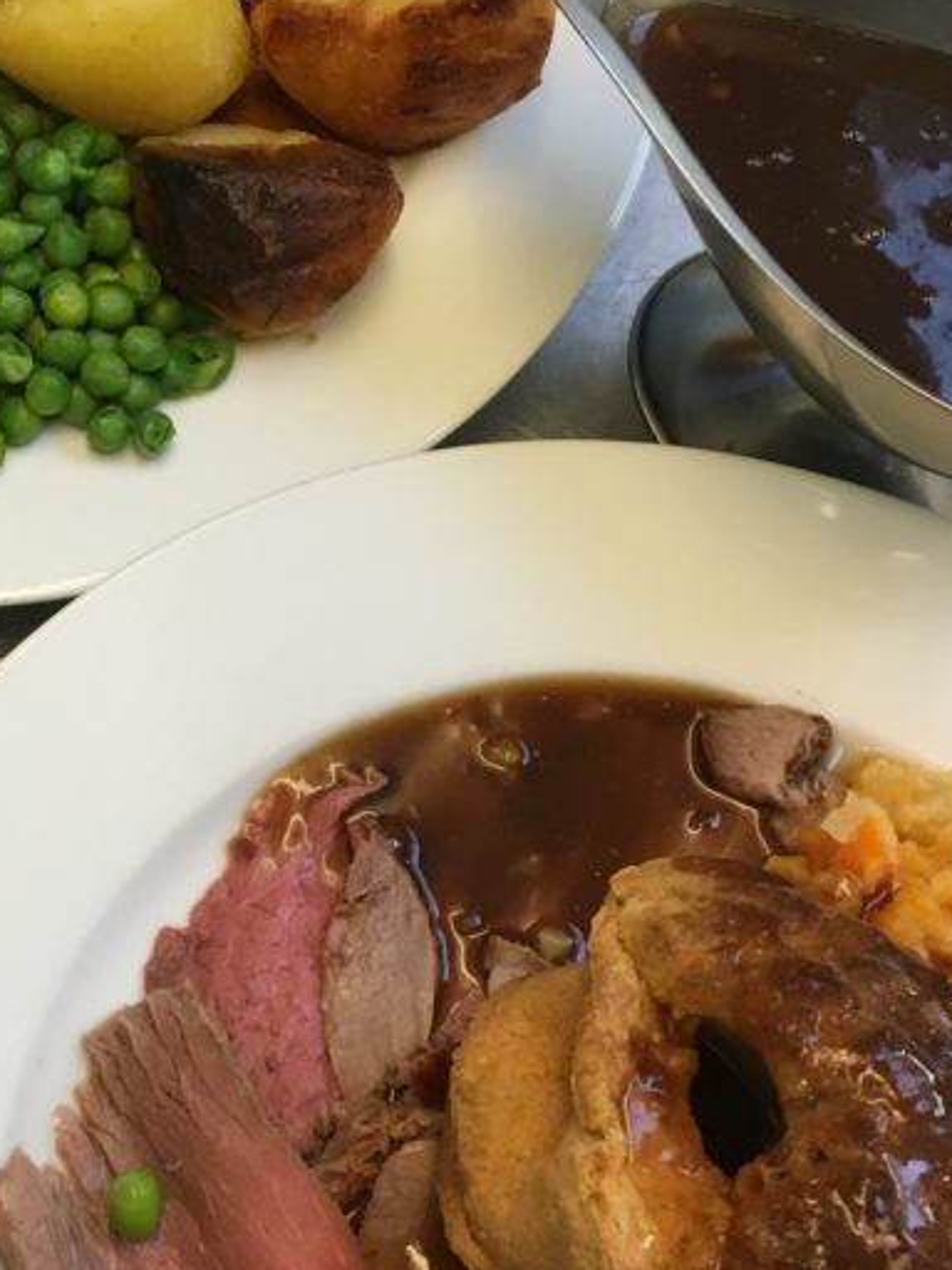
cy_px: 623
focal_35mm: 58
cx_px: 67
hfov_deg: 24.4
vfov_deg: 33.2
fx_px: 2127
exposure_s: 1/33
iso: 64
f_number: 2.2
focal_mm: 4.15
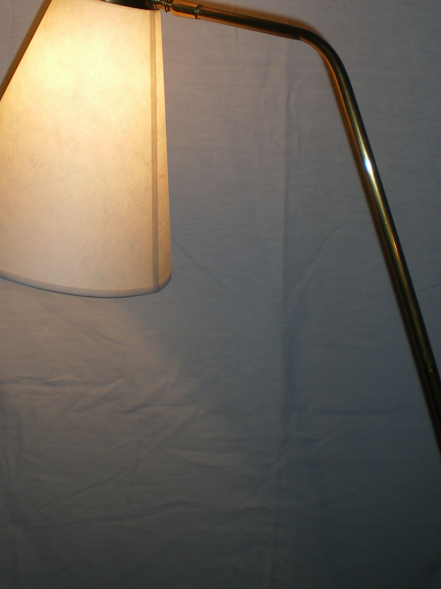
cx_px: 146
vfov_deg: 32.0
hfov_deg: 24.7
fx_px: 1002
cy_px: 131
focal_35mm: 59
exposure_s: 1/160
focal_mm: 6.3
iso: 50
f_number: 3.1
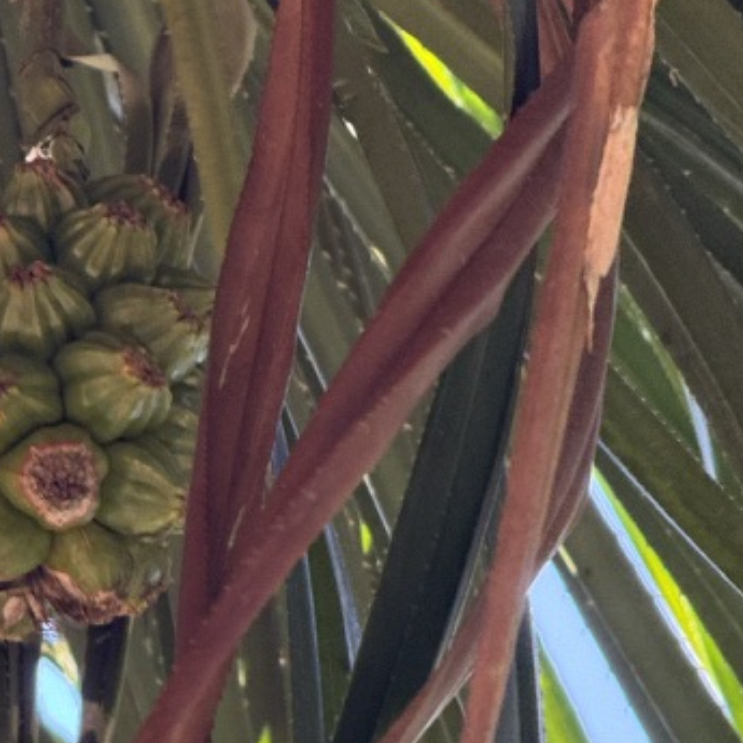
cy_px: 317
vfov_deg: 5.6
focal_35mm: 315
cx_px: -6
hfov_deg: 5.5
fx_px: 7649
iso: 400
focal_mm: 15.66
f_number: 2.8
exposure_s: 1/121
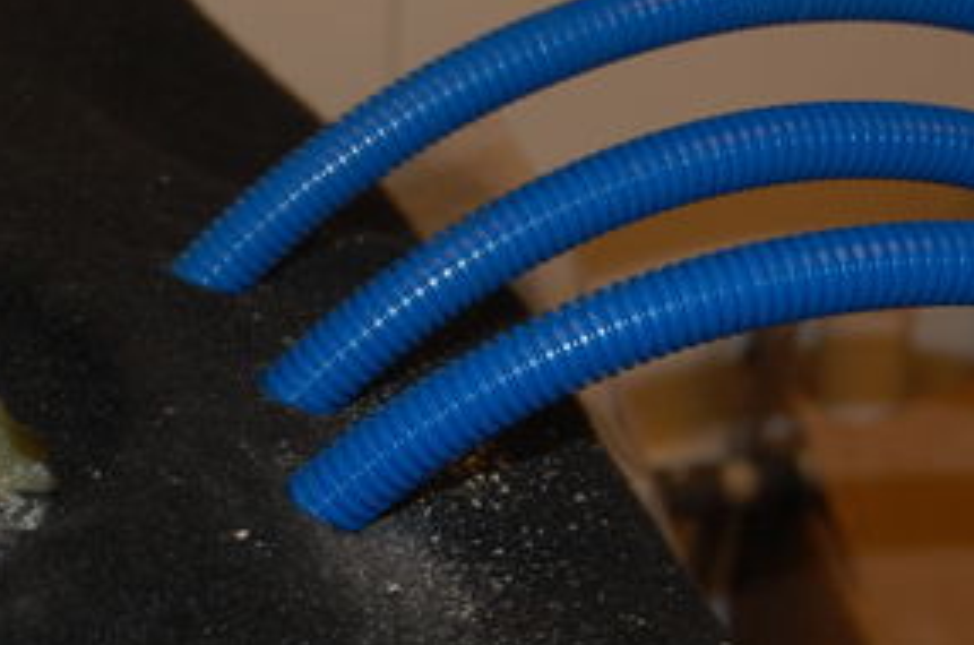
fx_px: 2889
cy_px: 407
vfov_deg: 12.7
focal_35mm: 107
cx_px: 282
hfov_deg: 19.0
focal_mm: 32
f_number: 4.5
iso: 400
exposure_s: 1/60
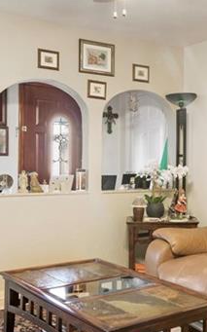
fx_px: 442
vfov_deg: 41.0
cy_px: 145
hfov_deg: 26.0
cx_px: 155
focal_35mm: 49
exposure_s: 10
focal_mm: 16
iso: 500
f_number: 16
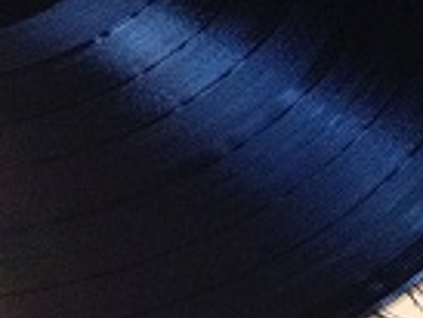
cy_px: 157
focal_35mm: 140
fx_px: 1712
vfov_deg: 10.6
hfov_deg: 13.9
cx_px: -12
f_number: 2.4
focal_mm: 3.3
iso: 200
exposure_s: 1/24
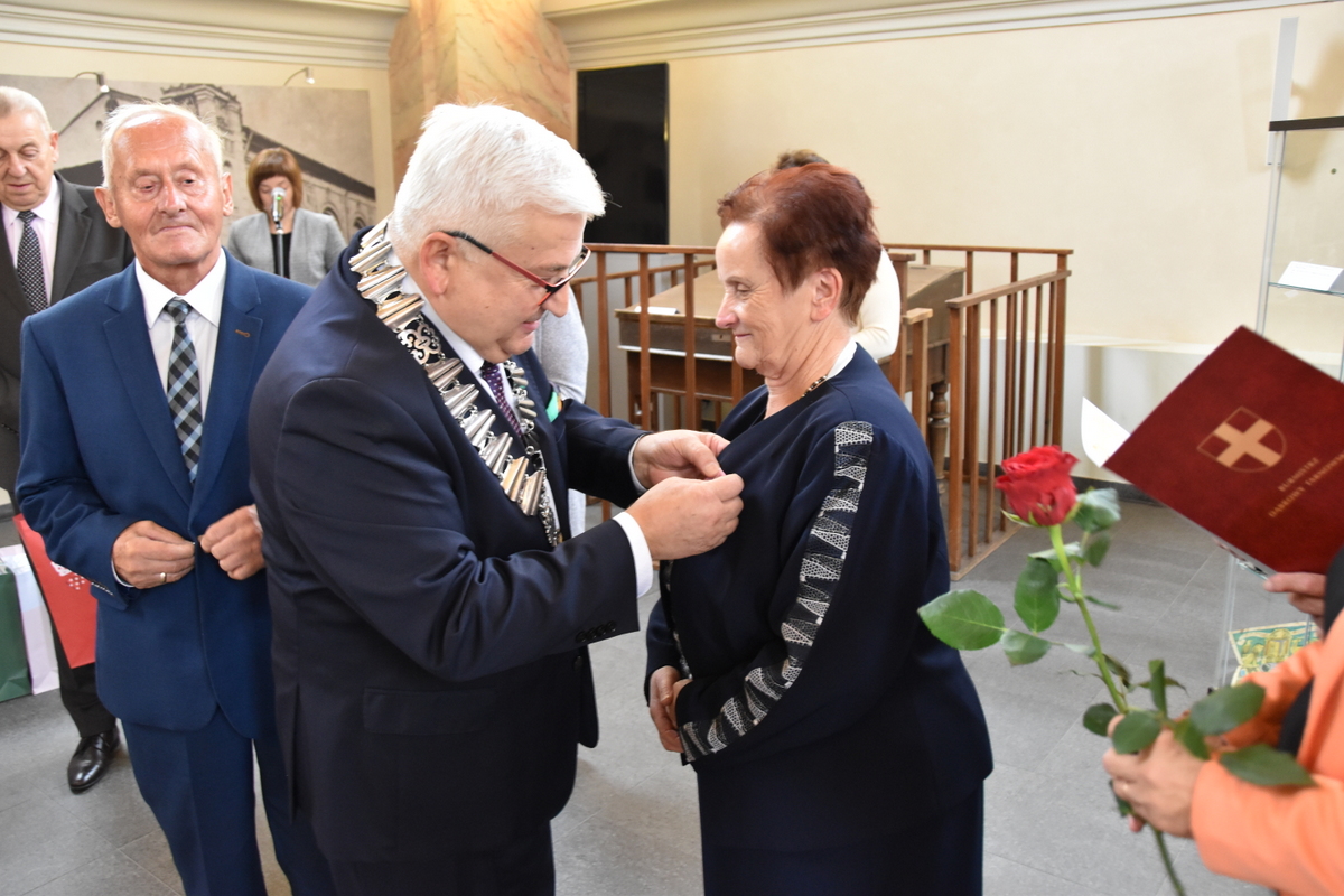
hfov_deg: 61.9
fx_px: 1120
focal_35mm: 30
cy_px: 448
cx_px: 672
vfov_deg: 43.6
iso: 2000
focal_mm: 20
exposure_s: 1/30
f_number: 3.5
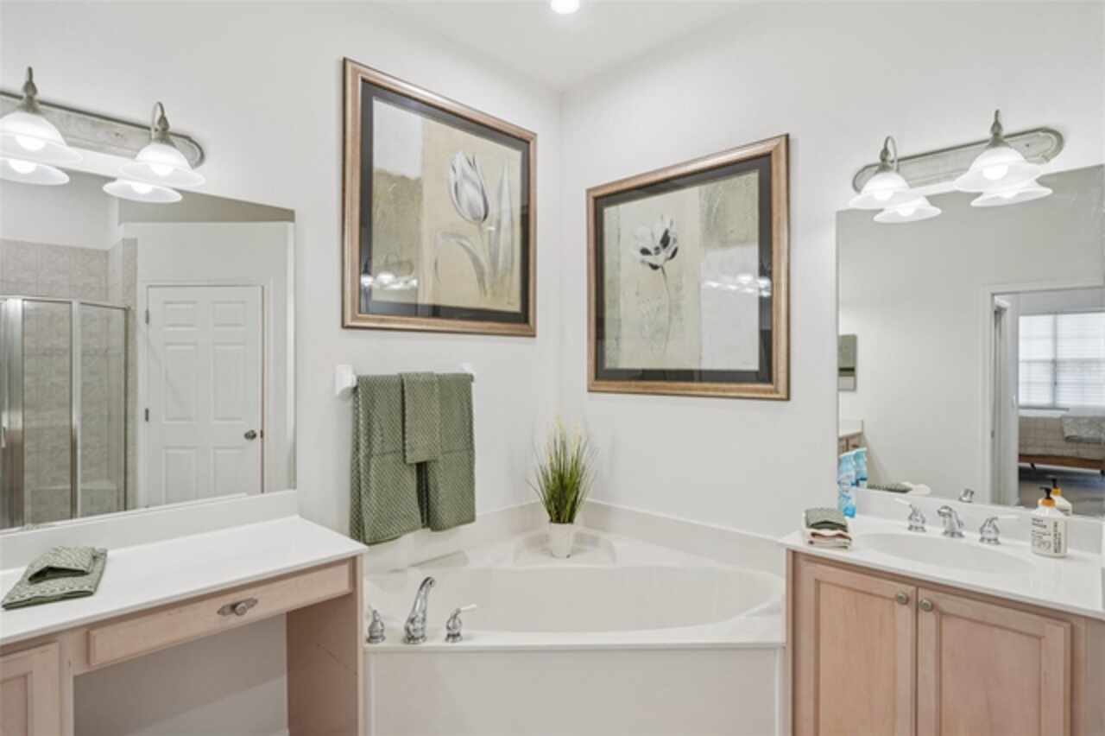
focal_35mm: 19
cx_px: 552
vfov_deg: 64.5
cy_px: 368
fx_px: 583
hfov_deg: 86.9
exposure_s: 1/30
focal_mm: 19
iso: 400
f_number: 8
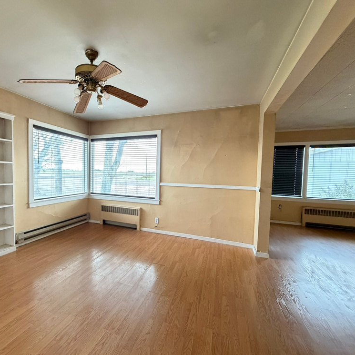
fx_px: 197
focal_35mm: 17
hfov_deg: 82.3
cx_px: 132
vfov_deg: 84.0
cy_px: 182
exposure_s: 1/60
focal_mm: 2.22
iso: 640
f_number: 2.2
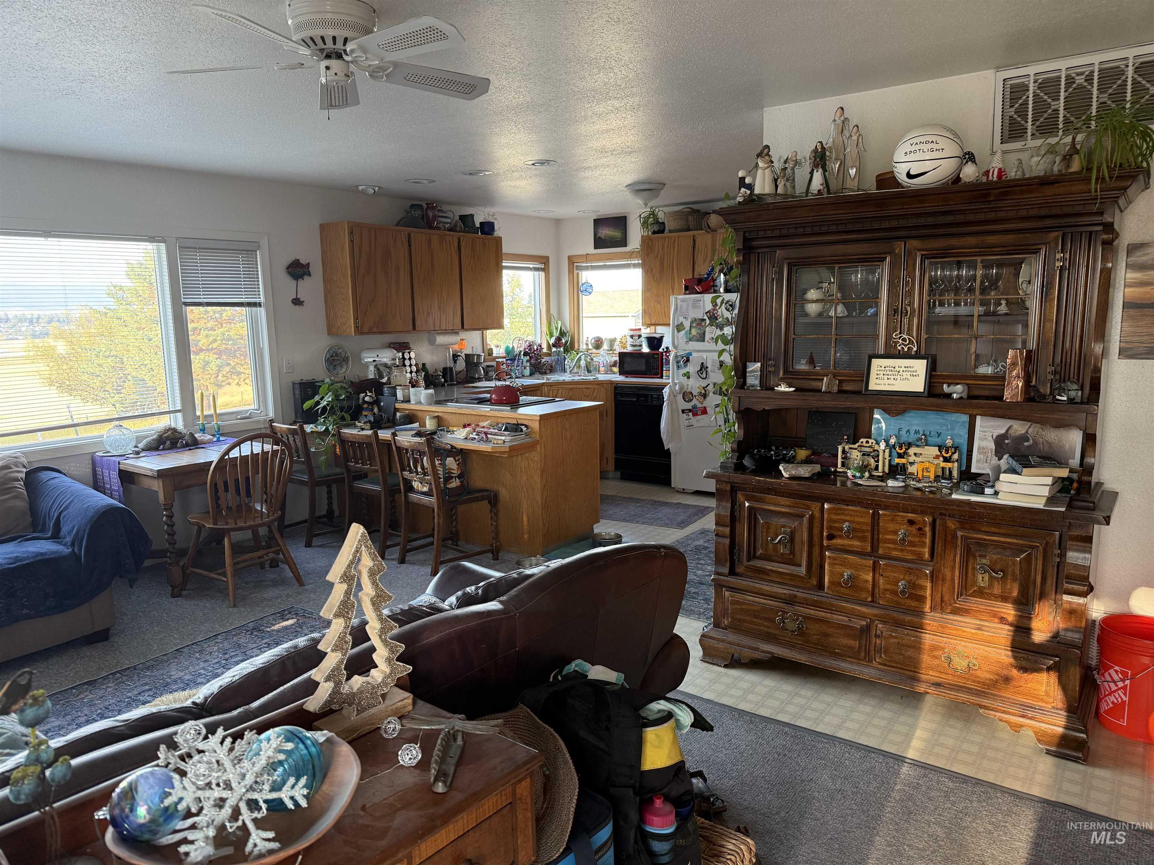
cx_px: 577
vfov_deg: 56.8
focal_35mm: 24
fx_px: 800
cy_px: 432
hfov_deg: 71.6
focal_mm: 6.76
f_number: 1.78
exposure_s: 1/63
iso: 200
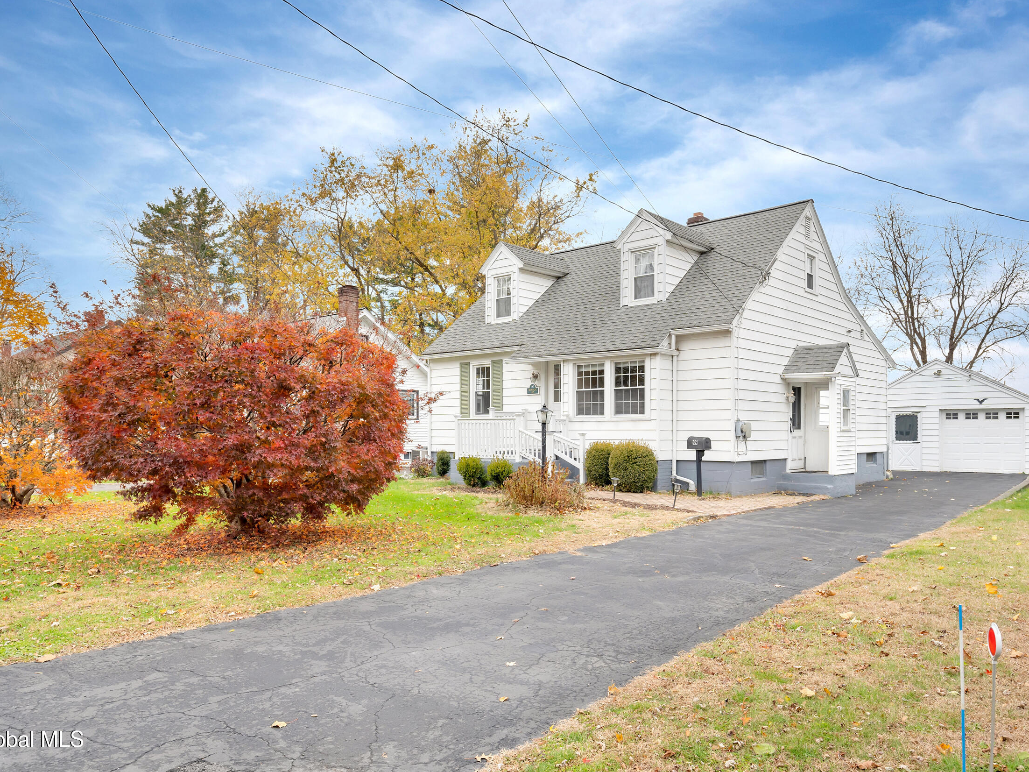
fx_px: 713
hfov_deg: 71.5
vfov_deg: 56.8
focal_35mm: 24
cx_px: 553
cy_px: 385
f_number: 6.3
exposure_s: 1/400
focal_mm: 22
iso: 250
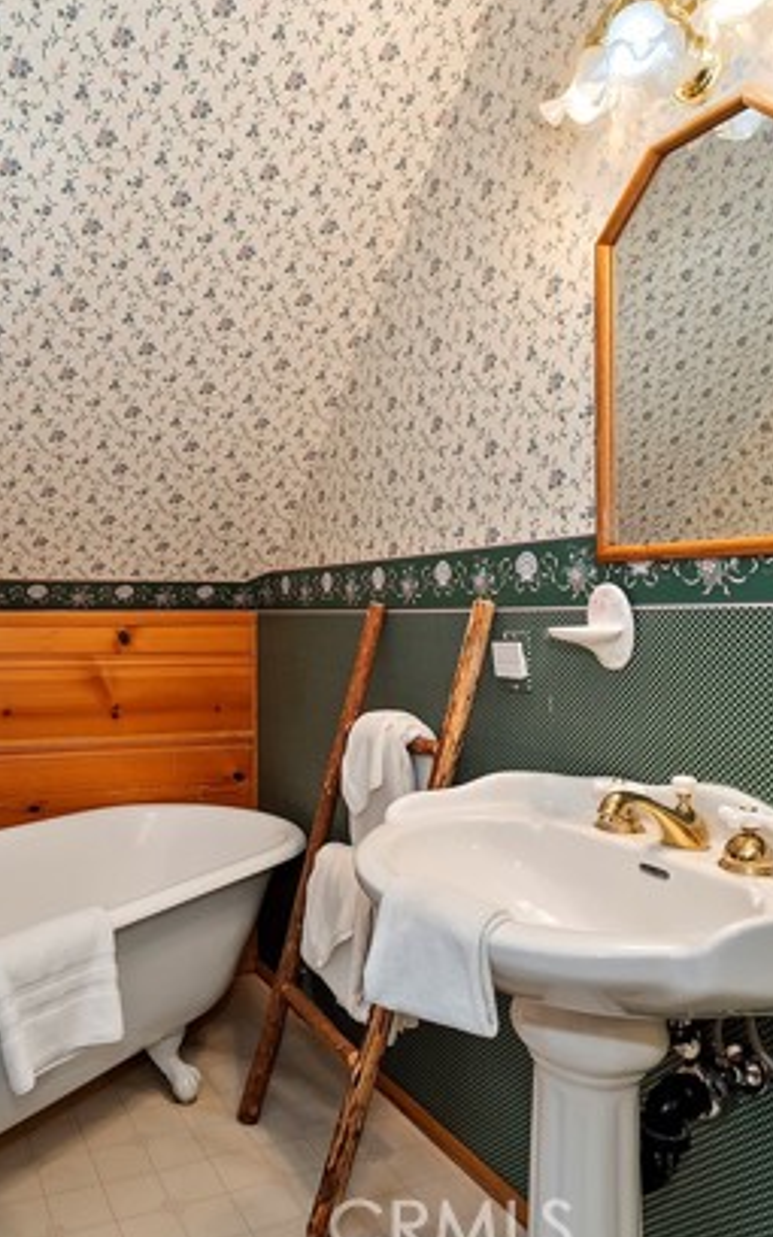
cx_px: 209
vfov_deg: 74.8
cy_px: 623
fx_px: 809
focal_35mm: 24
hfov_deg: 49.4
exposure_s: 1/30
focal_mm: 10
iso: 400
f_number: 8
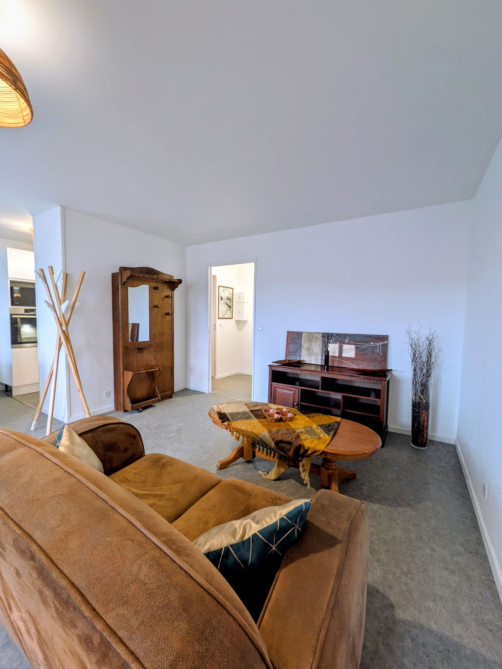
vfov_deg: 102.1
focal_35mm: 14
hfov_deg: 85.7
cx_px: 251
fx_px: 271
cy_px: 334
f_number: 2.2
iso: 128
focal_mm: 1.83
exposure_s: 1/25
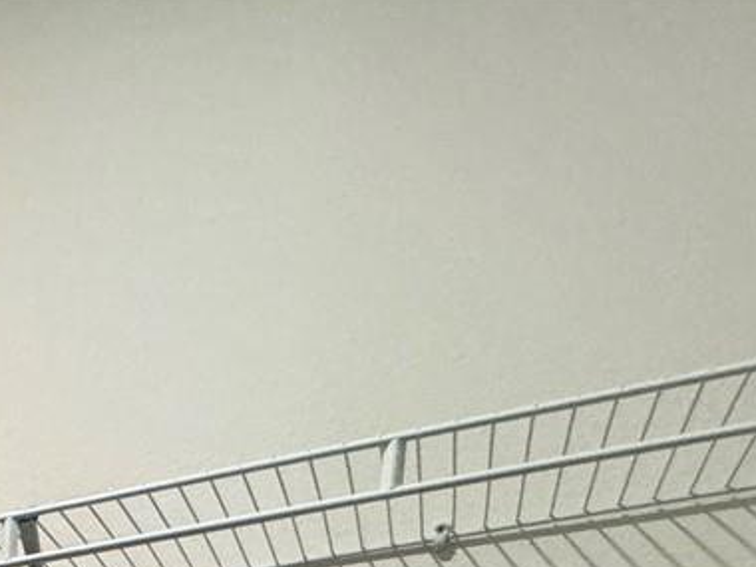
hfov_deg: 24.6
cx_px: -406
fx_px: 1289
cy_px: 1184
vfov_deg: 17.0
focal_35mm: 59
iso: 250
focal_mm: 2.22
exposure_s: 1/120
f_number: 2.2
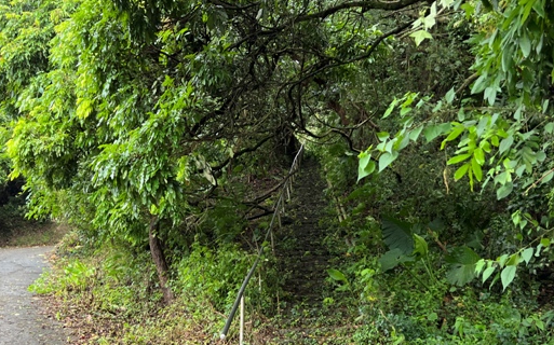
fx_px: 649
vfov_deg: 29.8
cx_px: 252
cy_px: 164
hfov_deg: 46.2
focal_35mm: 43
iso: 80
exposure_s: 1/121
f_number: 1.5
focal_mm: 5.7
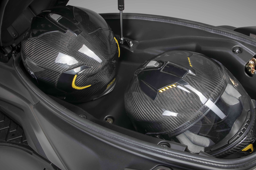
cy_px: 70
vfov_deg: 24.6
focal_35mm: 55
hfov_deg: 35.8
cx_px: 175
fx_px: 391
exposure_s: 1/100
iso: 100
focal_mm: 24
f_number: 6.3
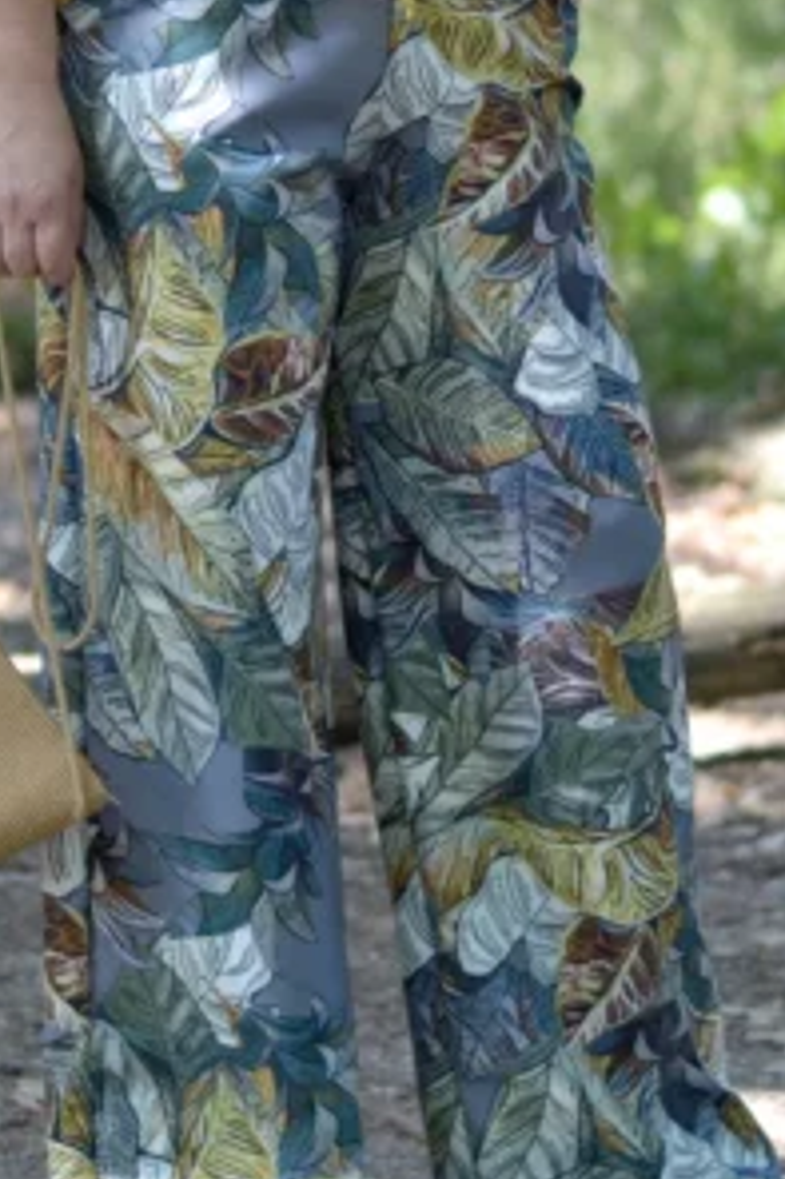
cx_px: 335
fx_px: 3733
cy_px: 597
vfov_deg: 18.0
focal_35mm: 114
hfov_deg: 12.0
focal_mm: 50
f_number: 1.8
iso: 640
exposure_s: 1/2500
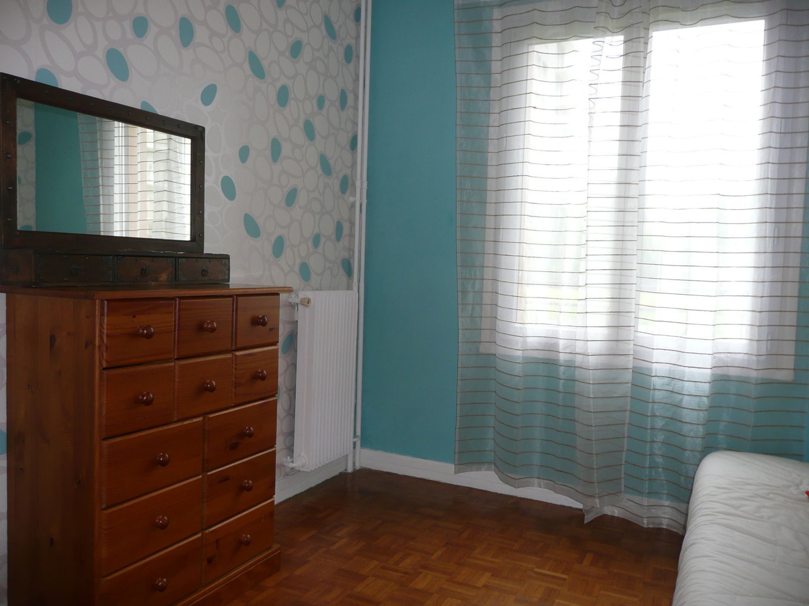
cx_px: 404
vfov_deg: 49.7
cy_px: 303
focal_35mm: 28
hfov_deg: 63.4
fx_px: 654
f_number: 3.3
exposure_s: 1/40
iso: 100
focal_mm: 4.6
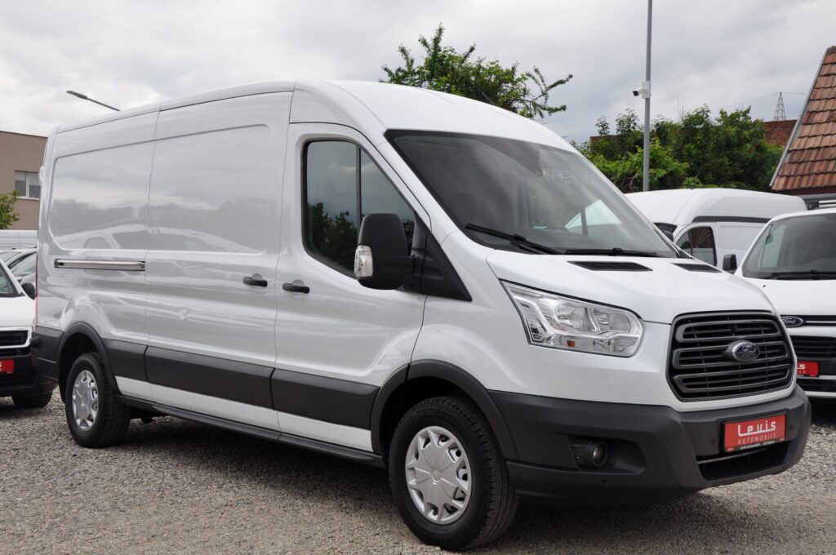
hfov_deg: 46.5
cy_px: 278
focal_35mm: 42
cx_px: 418
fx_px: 974
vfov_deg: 31.8
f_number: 9
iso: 500
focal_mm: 28
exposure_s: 1/320
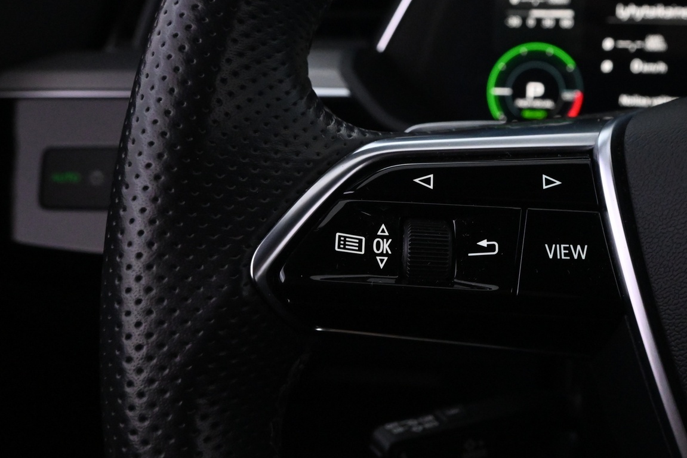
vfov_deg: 35.0
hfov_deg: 49.7
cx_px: 464
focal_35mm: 38
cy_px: 229
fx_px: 725
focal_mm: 18
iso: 5000
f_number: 6.3
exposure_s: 1/50
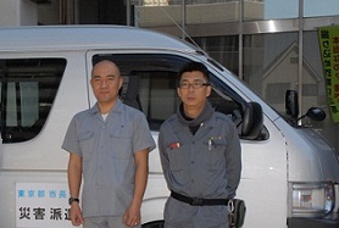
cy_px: 182
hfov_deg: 24.1
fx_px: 765
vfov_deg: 16.8
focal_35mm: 81
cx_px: 16
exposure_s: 1/250
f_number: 10
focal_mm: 27
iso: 400
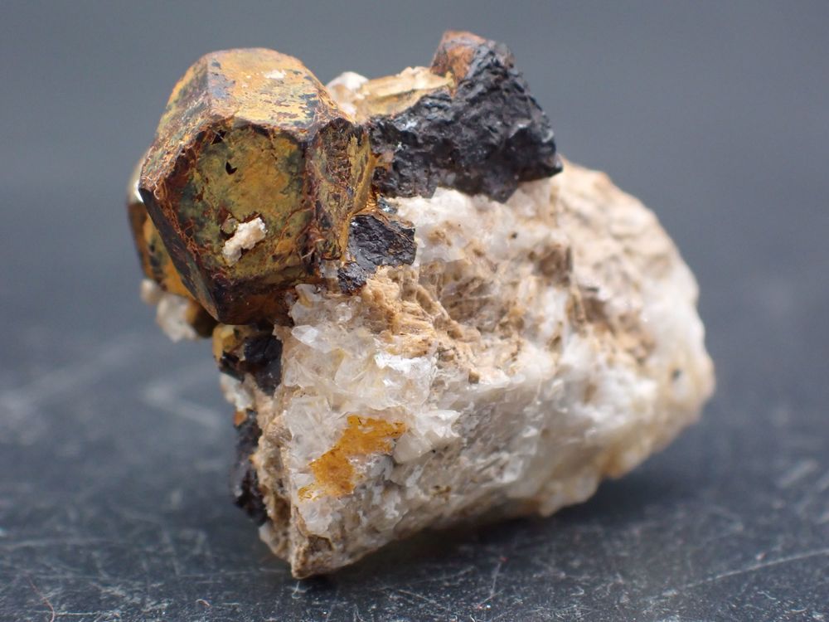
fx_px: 2395
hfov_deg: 19.6
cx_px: 414
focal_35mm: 100
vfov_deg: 14.8
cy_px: 311
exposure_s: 1/400
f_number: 4.9
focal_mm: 18
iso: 640
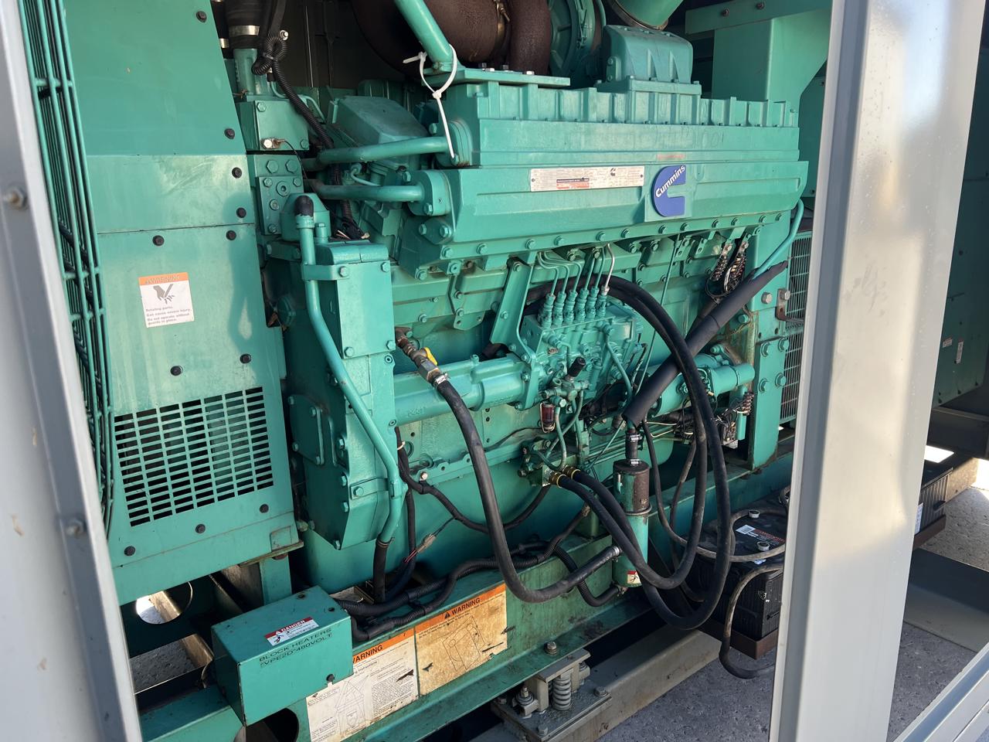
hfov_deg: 67.3
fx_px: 743
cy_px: 371
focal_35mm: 26
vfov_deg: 53.1
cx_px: 494
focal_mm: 5.7
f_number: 1.5
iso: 40
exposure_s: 1/152
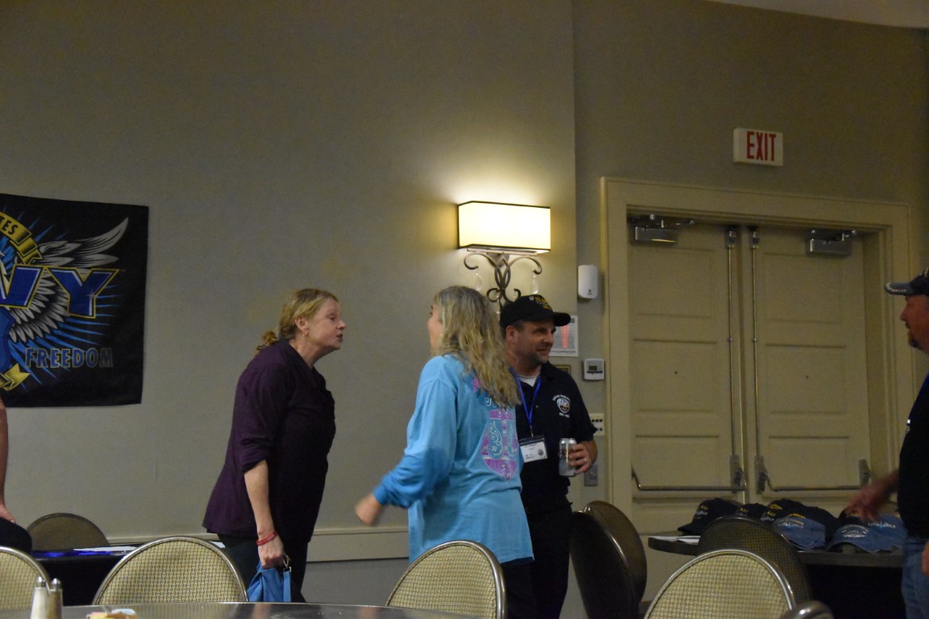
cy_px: 310
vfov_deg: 22.6
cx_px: 464
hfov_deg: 33.4
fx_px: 1548
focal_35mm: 60
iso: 10000
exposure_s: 1/60
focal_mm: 40
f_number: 4.5
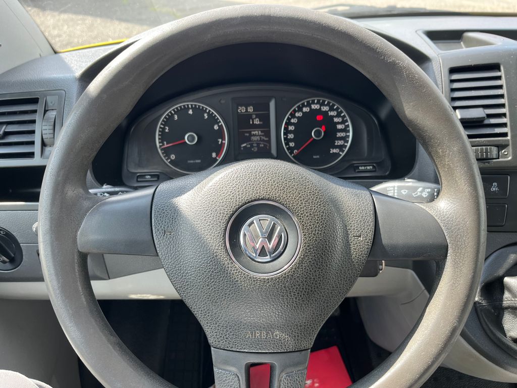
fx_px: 388
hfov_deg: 67.3
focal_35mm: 26
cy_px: 194
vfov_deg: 53.1
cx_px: 258
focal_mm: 5.1
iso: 40
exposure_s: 1/152
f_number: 1.6
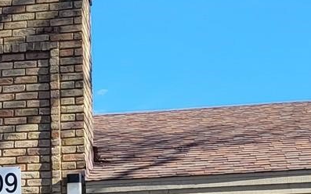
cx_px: -67
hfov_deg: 14.2
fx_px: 1203
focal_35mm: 142
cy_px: 346
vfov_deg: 8.9
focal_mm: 5.4
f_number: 1.8
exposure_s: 1/1269
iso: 40
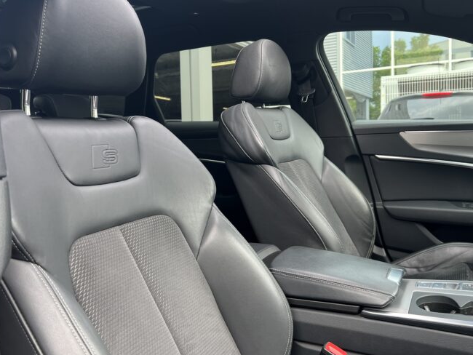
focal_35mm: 32
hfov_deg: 56.7
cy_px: 172
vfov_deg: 44.2
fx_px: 437
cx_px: 263
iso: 40
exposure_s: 1/184
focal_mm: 5.7
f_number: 1.5
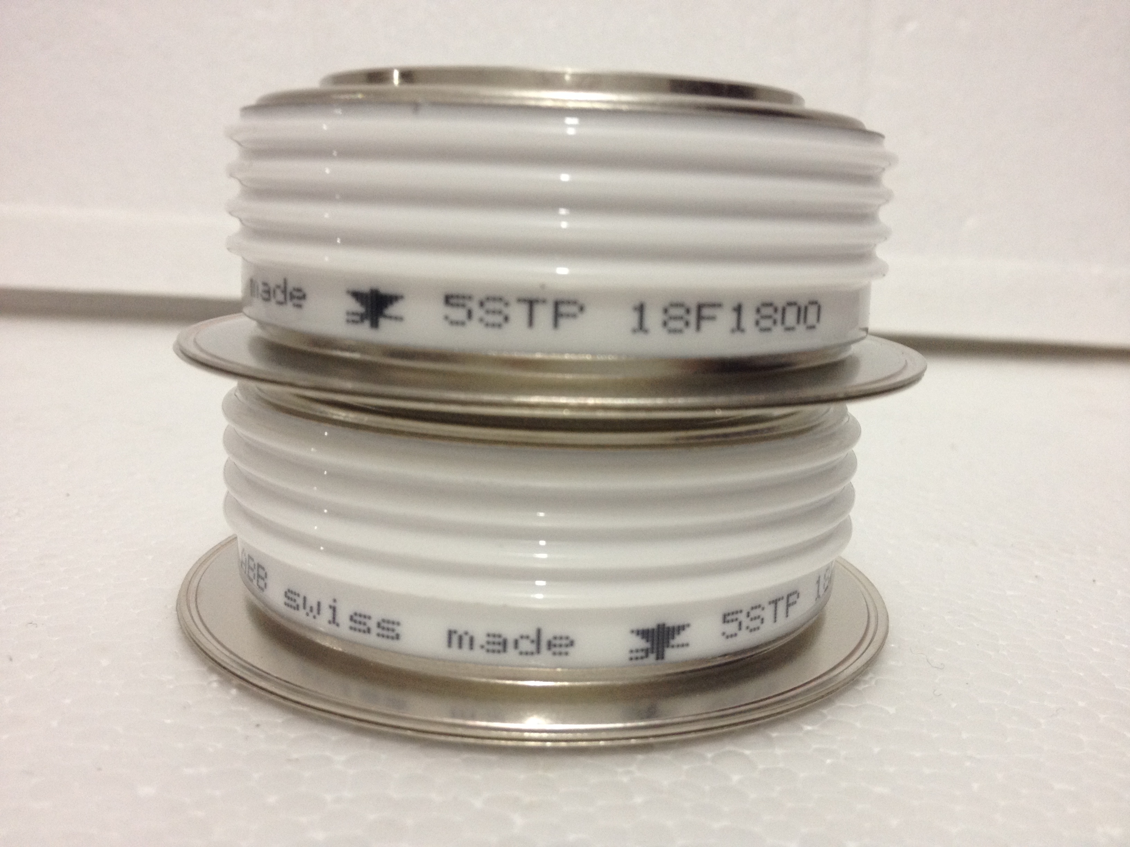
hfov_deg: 52.6
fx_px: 1143
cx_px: 565
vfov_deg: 40.7
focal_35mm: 35
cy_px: 424
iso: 80
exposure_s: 1/20
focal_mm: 4.28
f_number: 2.4
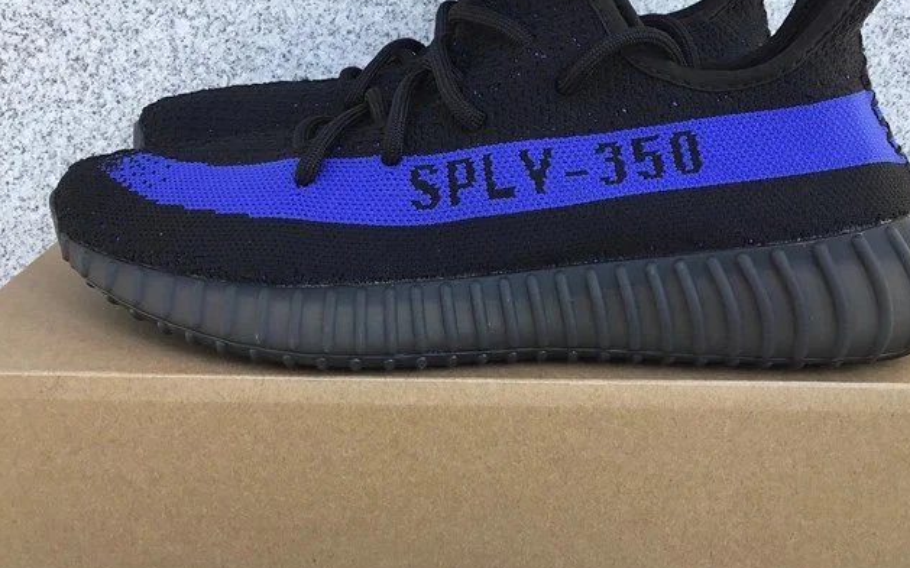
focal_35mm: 47
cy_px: 313
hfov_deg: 42.6
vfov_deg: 27.4
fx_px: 1166
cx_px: 488
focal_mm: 3.3
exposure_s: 1/234
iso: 25
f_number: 2.4
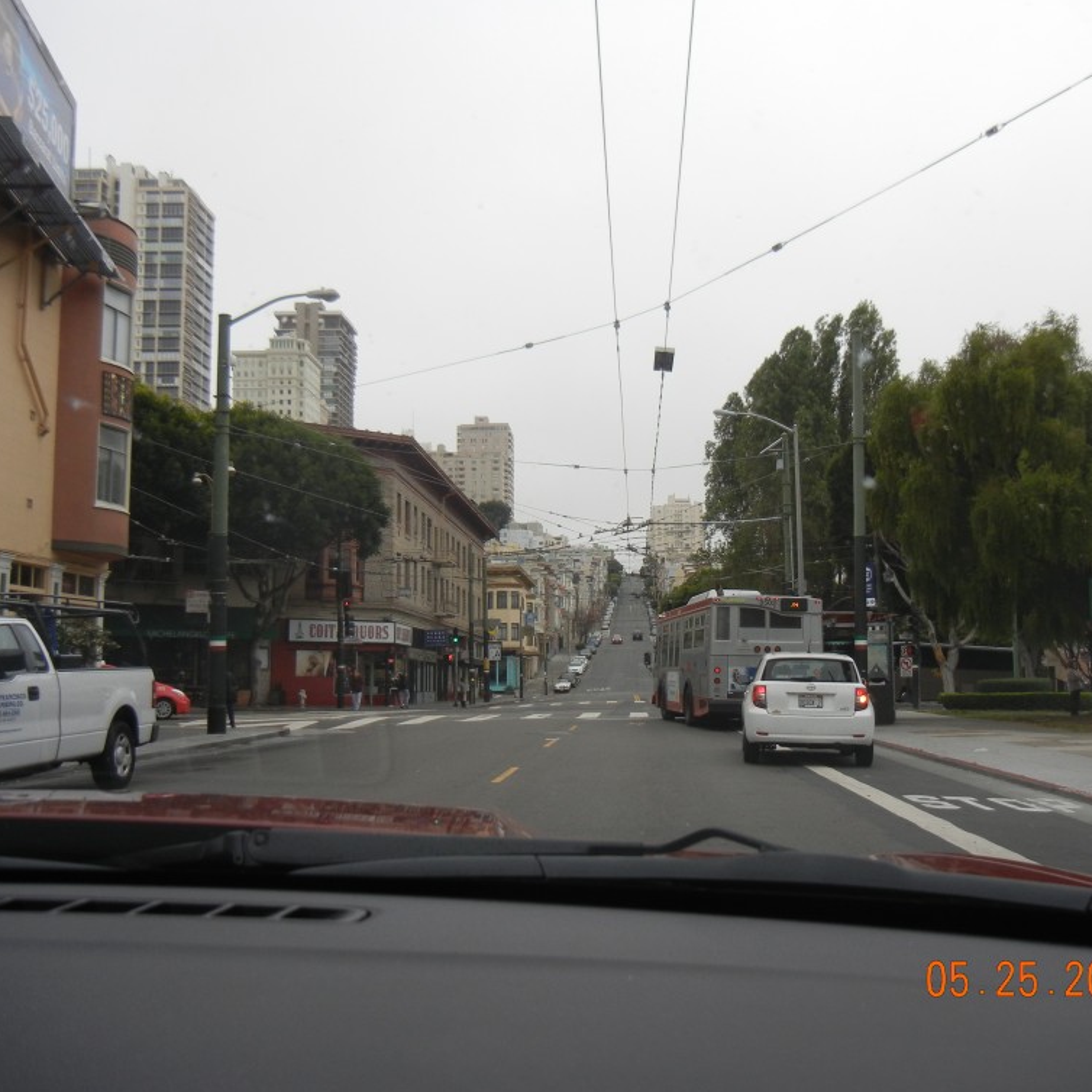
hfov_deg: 45.9
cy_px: 539
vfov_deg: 46.0
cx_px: 640
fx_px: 1285
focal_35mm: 36
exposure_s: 1/559
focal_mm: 5.4
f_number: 3.5
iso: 160
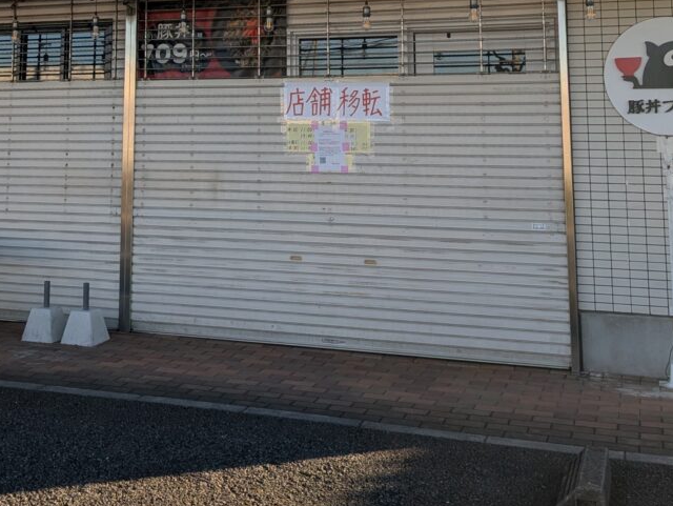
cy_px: 6
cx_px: 230
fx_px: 934
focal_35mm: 48
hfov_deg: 39.2
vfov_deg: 28.5
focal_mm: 6.9
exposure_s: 1/536
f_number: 1.68
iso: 23
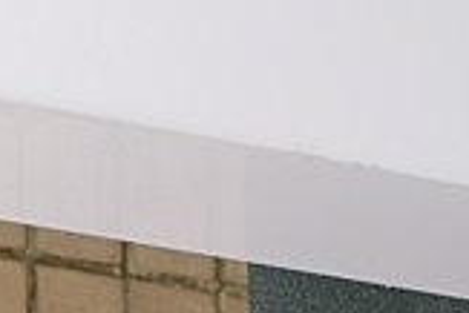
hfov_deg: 5.4
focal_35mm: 381
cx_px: 481
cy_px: -267
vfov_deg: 3.6
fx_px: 4968
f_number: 5.6
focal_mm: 46.7
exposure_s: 1/100
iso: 250
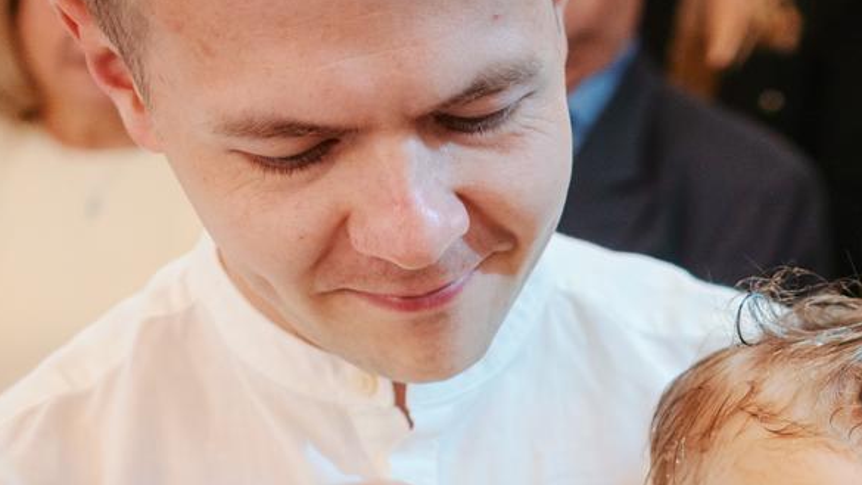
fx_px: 2148
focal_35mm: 94
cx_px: 861
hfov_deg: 21.9
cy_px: 728
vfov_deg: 12.3
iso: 1600
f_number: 2.8
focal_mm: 35
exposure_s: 1/125
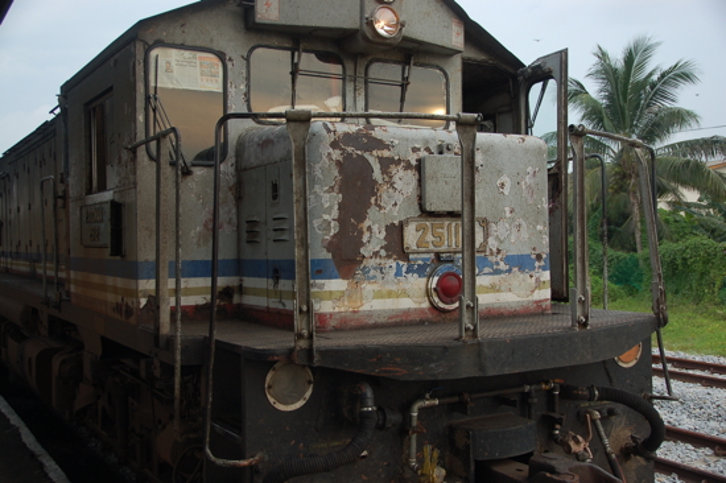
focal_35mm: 42
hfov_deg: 46.4
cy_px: 242
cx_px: 363
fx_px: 846
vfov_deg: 31.9
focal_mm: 28
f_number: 4
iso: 200
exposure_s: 1/160
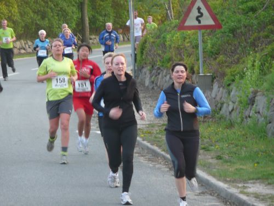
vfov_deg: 5.3
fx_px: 2216
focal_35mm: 280
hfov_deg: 7.1
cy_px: 103
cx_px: 137
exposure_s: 1/30
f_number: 4.9
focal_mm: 46
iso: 100
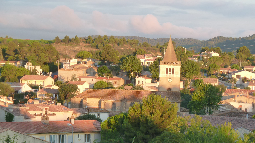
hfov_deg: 12.8
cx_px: 125
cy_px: 97
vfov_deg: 7.2
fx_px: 1136
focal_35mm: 168
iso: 125
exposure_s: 1/60
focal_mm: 22.5
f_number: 4.5
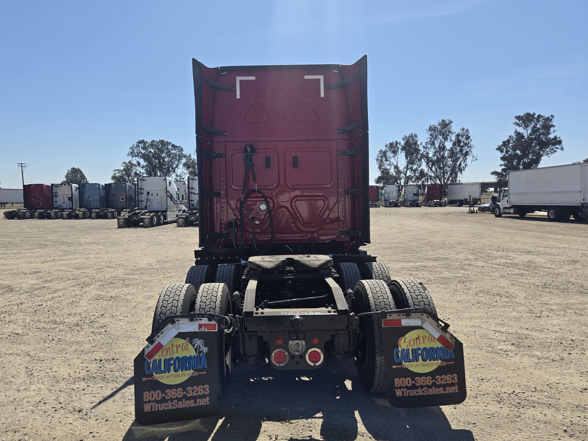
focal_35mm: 25
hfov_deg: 69.3
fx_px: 425
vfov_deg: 54.9
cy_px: 225
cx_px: 277
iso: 25
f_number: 1.8
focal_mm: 5.4
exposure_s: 1/2302
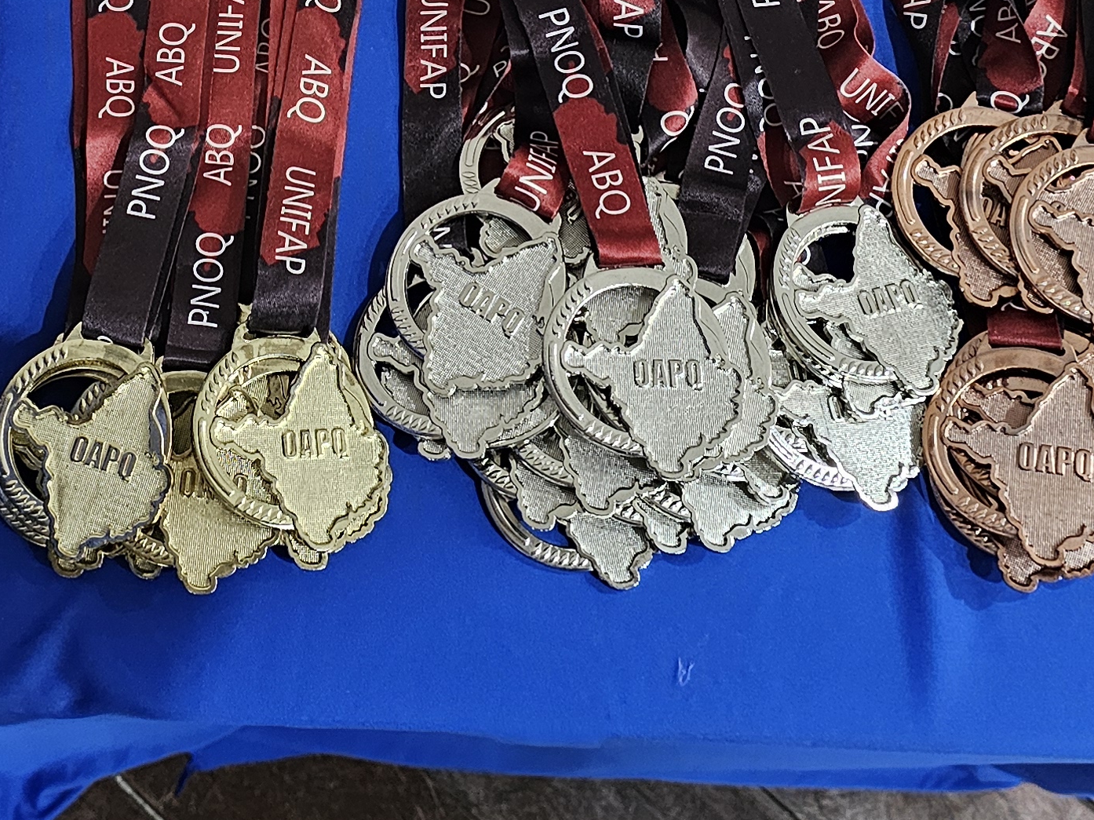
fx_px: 2085
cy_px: 11
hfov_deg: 28.9
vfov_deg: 21.5
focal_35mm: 66
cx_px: 272
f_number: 1.7
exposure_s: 1/60
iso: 640
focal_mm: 6.3
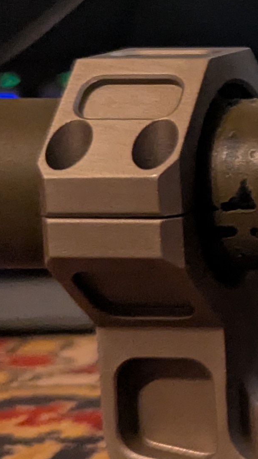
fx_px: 1192
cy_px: 119
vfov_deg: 21.6
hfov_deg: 9.9
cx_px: 722
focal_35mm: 98
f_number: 1.85
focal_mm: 6.81
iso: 213
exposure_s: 1/82.1
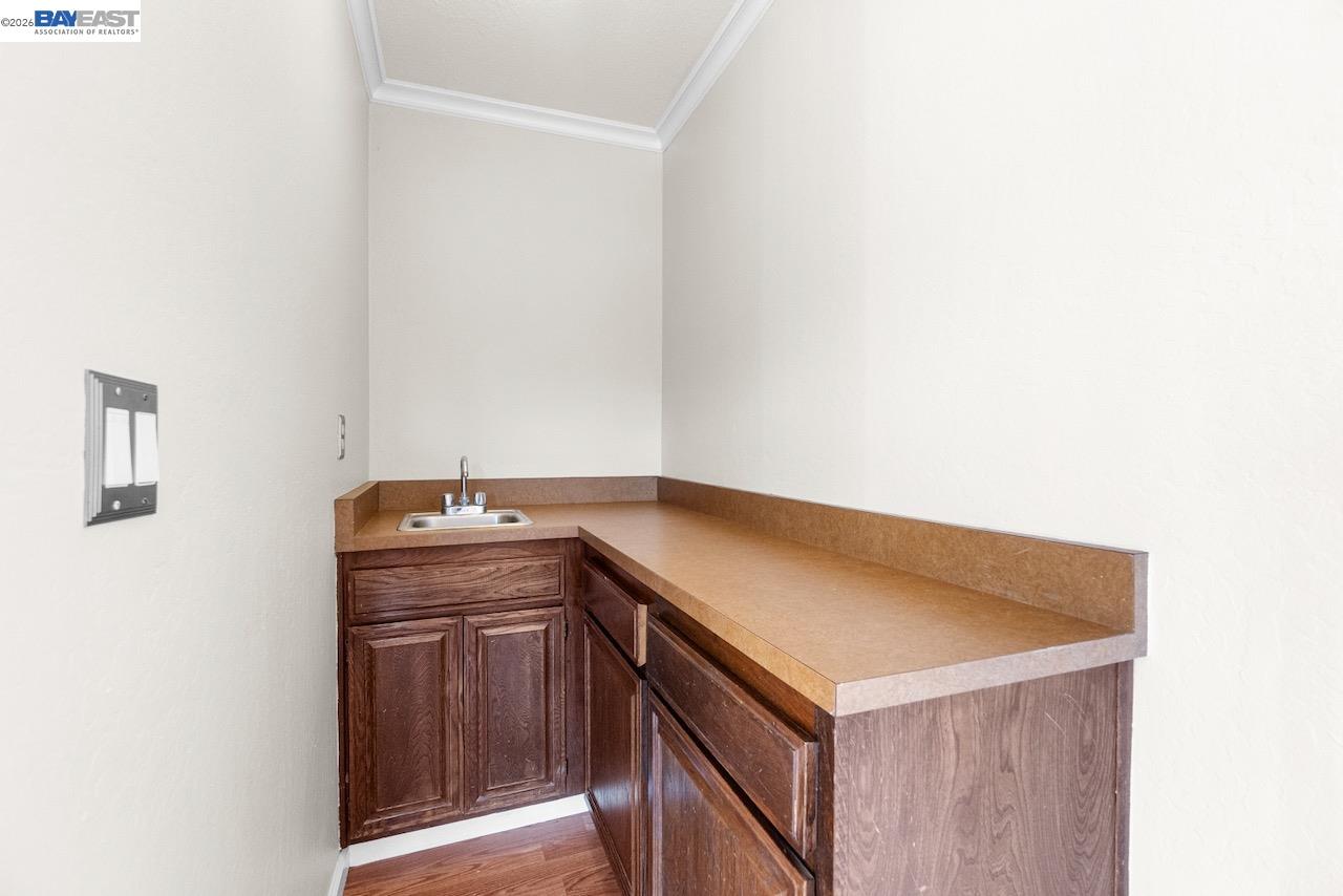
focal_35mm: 15
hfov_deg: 100.4
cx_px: 672
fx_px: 560
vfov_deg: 77.4
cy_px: 448
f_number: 5.6
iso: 800
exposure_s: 1/25
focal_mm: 10
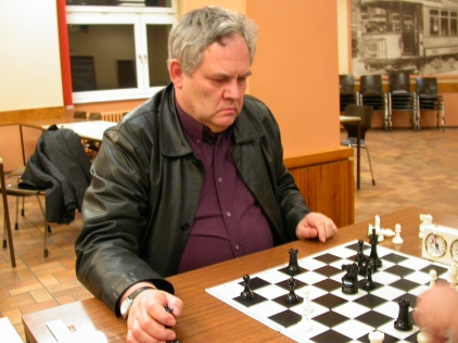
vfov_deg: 37.7
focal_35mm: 38
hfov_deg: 49.0
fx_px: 502
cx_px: 229
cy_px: 172
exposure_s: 1/6.2
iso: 100
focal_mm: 7.85
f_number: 2.6
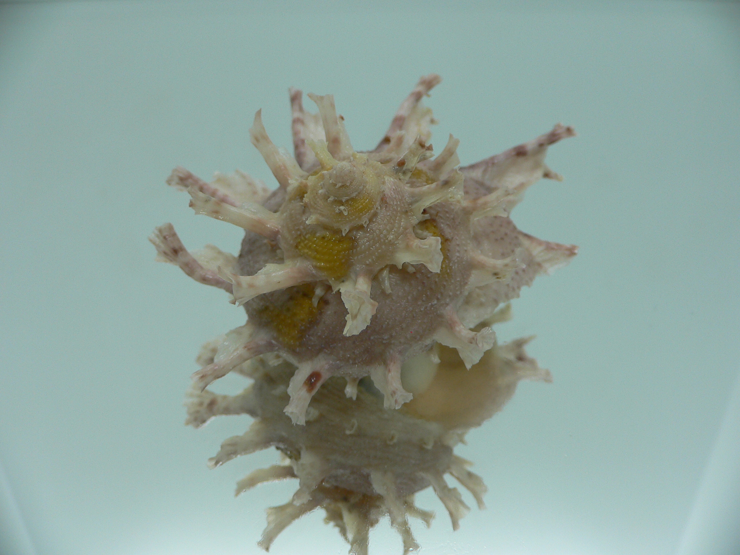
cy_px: 278
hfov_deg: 52.6
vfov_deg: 40.7
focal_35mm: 35
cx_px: 370
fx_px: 748
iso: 80
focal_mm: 4.6
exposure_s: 1/60
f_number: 2.8
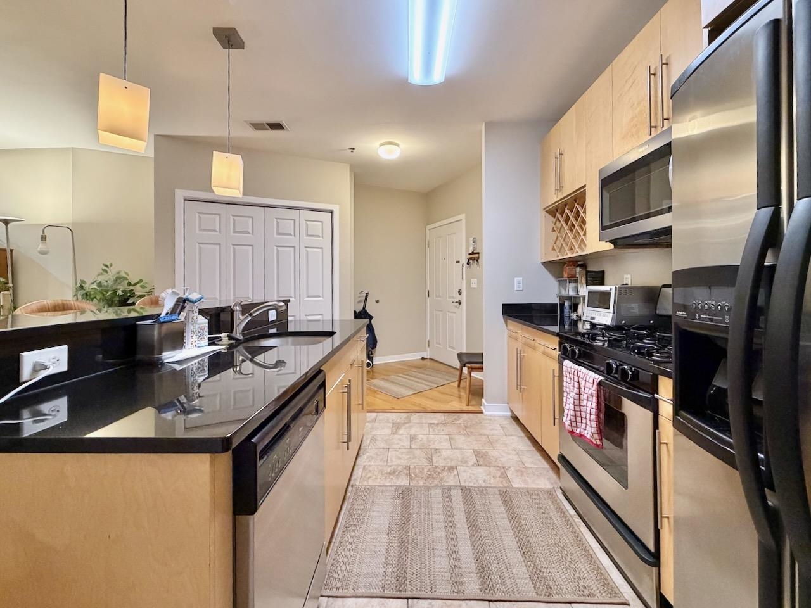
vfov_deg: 85.7
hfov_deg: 102.1
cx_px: 406
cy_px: 304
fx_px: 328
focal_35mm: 14
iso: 400
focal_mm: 2.22
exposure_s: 1/60
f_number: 2.2
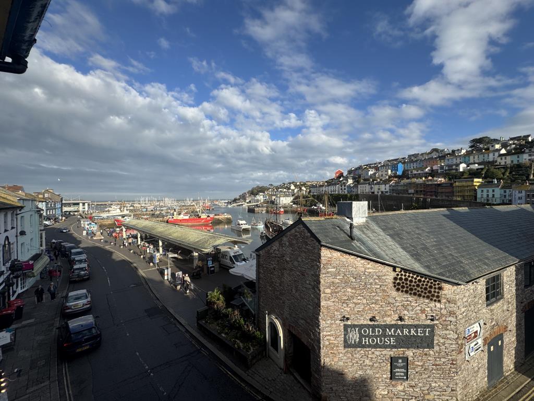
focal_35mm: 14
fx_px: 216
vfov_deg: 85.7
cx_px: 267
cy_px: 200
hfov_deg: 102.1
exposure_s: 1/1976
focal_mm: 2.22
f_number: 2.2
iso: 50
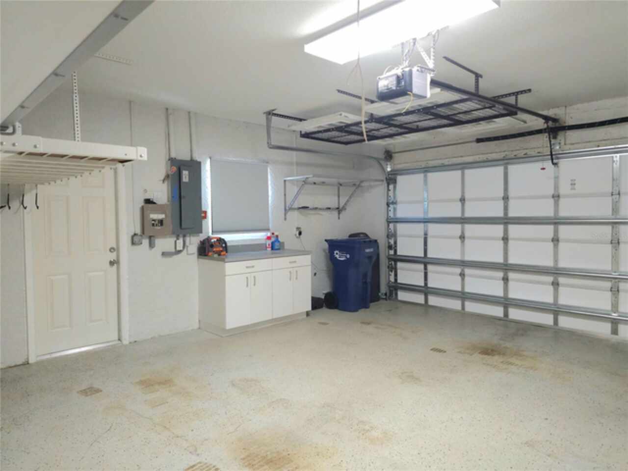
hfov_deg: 73.9
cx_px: 314
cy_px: 236
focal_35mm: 23
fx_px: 417
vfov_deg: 58.9
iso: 400
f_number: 1.7
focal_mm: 6.3
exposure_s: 1/60.2
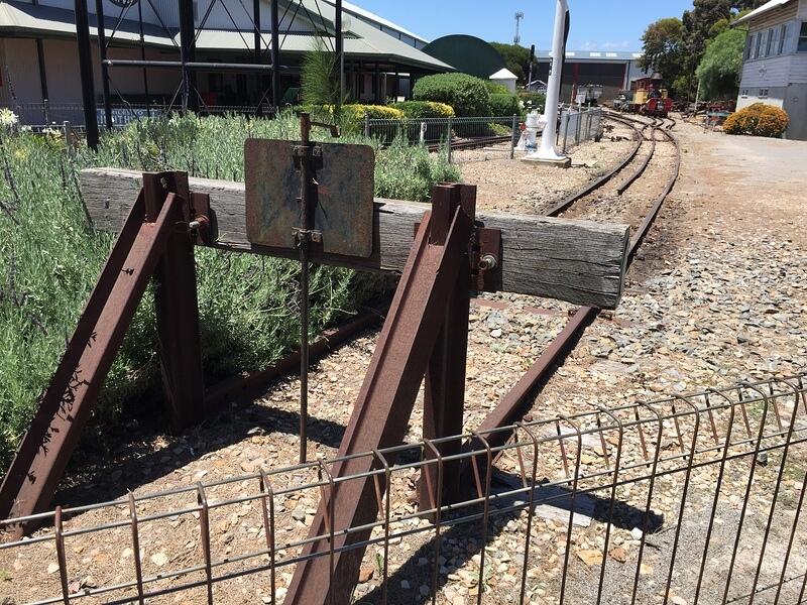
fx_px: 676
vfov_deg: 48.2
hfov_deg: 61.7
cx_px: 404
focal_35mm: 29
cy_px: 302
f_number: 2.2
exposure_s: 1/1364
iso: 32
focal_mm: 4.15
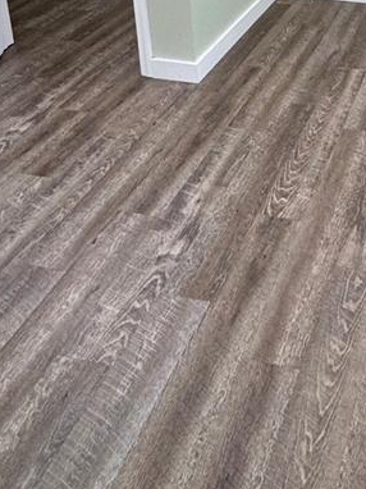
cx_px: 374
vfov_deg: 35.2
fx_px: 621
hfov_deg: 30.3
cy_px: -79
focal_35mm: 44
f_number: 2.2
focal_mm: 2.22
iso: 160
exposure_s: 1/120
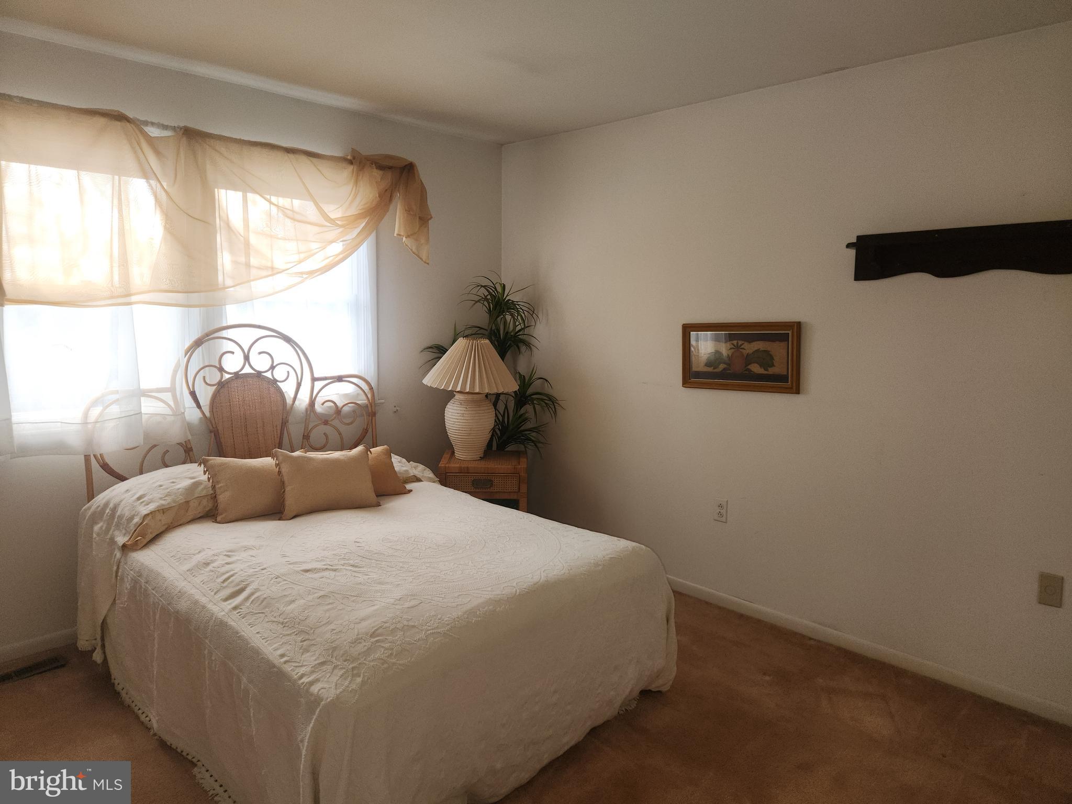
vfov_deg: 58.9
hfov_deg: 73.9
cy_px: 402
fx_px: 712
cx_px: 536
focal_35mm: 23
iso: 64
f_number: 1.8
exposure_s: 1/60
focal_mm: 5.4
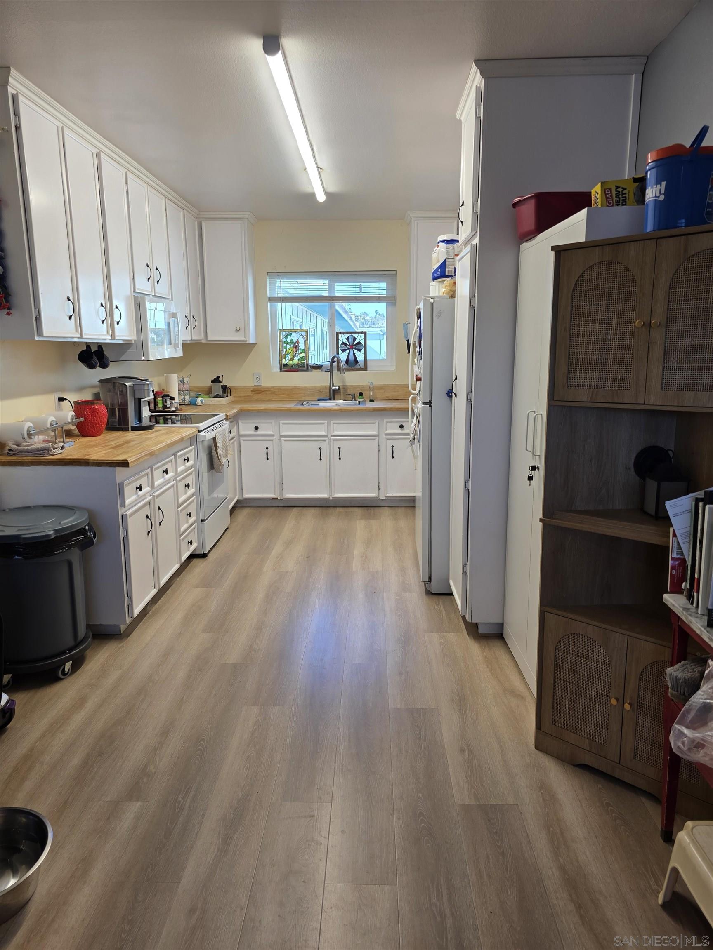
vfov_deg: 73.9
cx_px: 356
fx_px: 632
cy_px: 475
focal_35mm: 23
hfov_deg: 58.9
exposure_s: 1/120
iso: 40
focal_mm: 6.3
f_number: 1.7
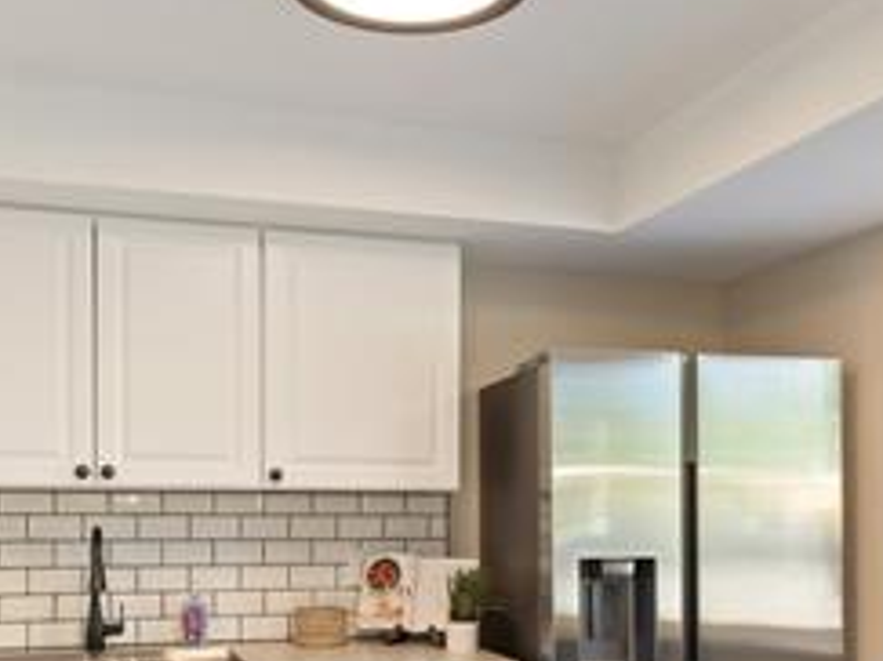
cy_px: 498
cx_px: 451
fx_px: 1096
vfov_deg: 32.9
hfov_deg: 43.9
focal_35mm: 43
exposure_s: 1/5
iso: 400
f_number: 8
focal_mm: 17
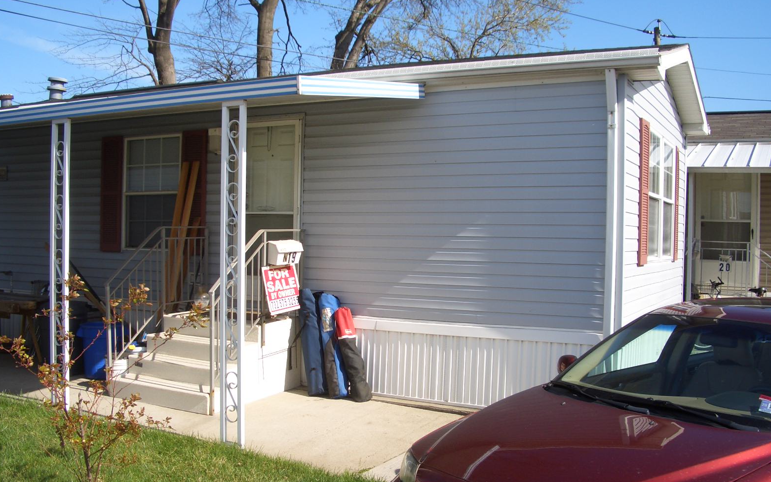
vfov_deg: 33.6
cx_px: 382
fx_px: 798
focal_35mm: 38
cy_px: 244
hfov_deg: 51.5
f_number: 4.3
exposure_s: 1/400
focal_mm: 5.8
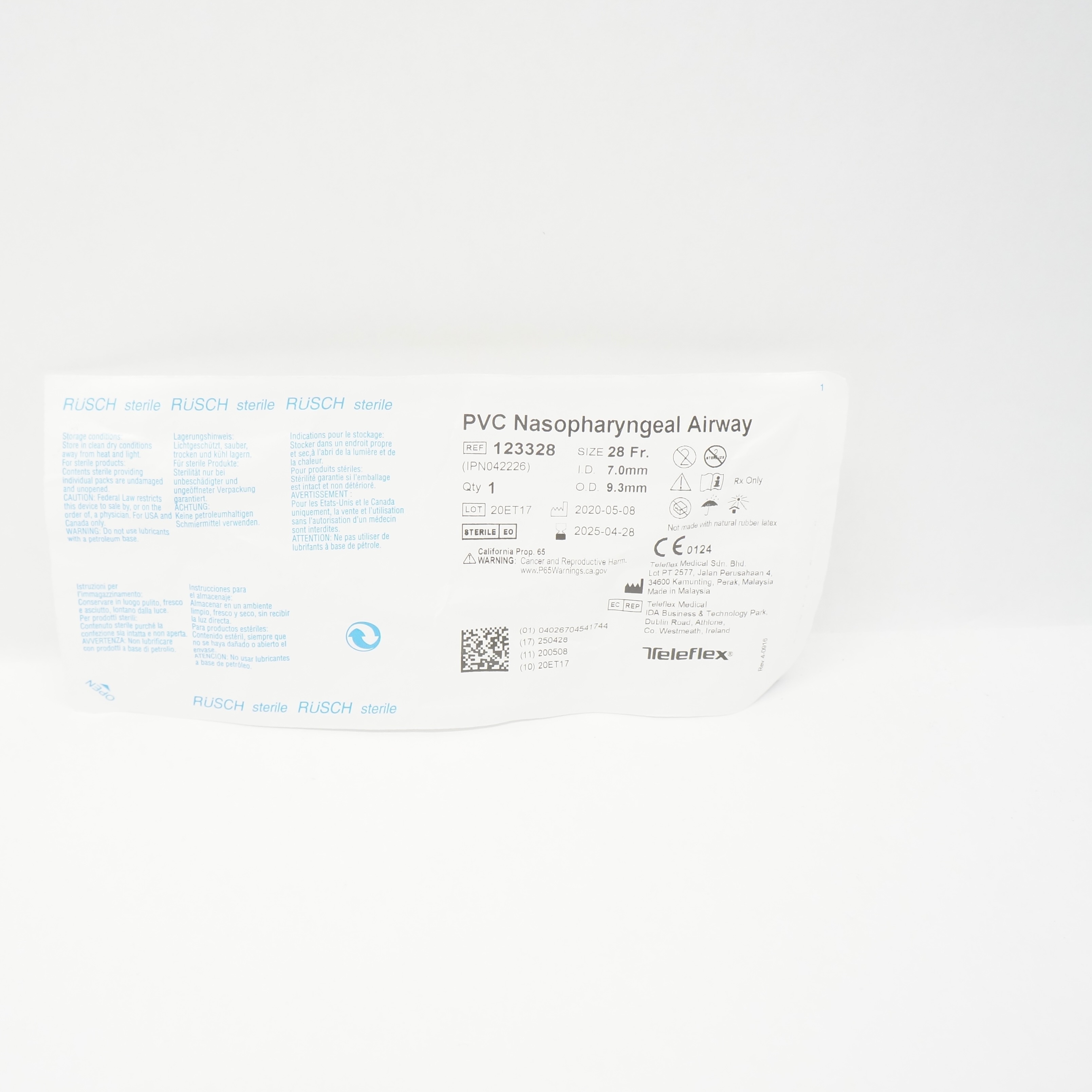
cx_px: 443
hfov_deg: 47.0
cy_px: 546
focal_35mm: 35
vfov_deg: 47.2
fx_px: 1249
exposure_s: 1/80
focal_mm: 18
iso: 800
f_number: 5.6
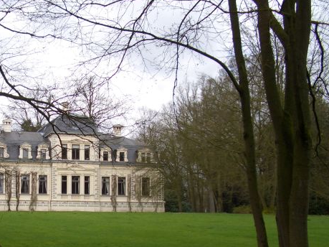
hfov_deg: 31.1
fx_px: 580
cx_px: 78
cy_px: 188
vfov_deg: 23.7
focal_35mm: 61
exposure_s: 1/400
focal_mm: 5.8
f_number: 2.6
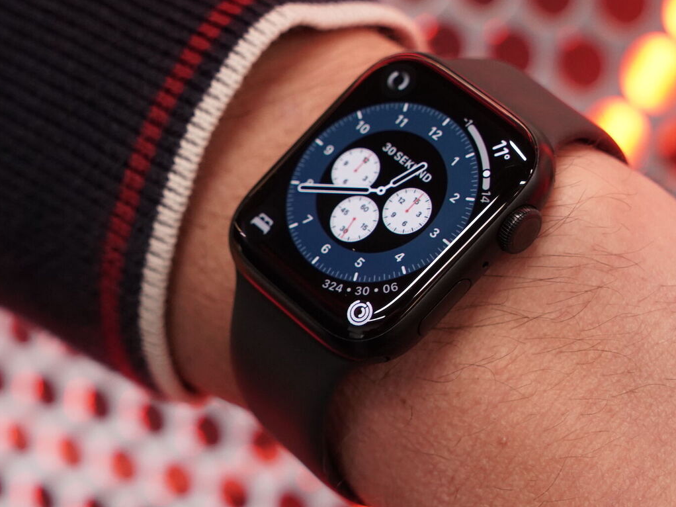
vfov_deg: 14.4
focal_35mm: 103
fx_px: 2011
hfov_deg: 19.1
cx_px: 384
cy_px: 263
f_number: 6.3
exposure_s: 1/125
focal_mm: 57
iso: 2500
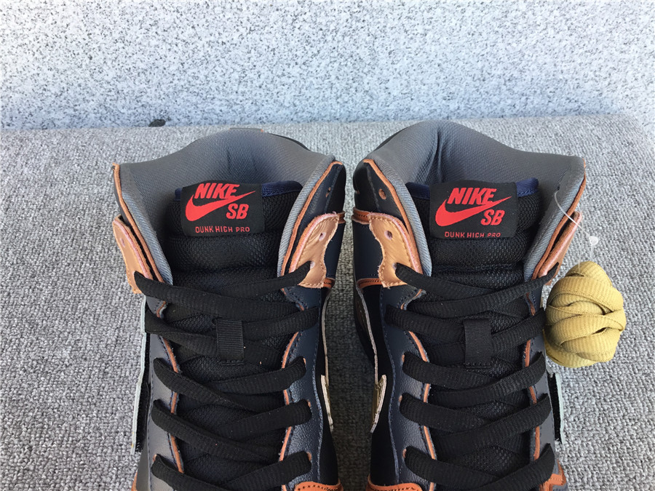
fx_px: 587
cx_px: 328
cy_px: 246
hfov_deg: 58.4
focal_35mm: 31
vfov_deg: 45.4
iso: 25
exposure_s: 1/100
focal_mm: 3.3
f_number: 2.4
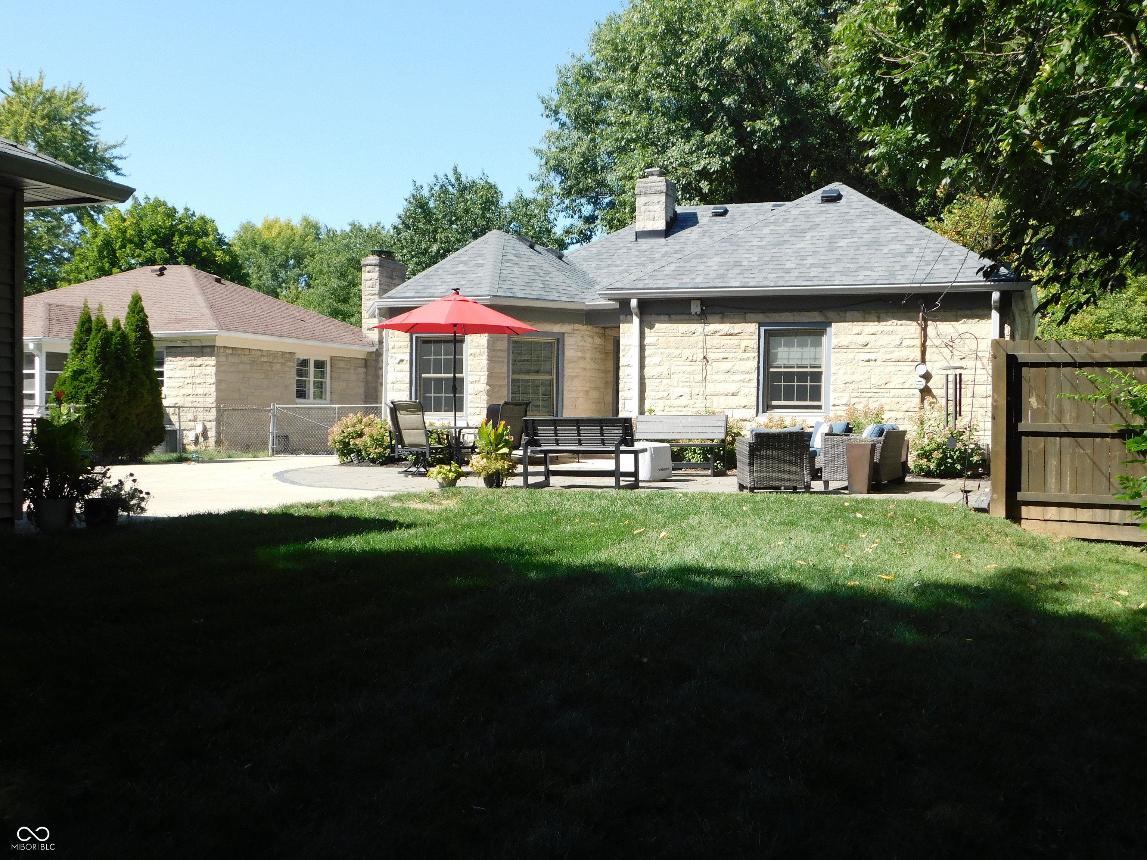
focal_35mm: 36
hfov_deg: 51.4
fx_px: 1193
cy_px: 430
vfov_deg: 39.7
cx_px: 574
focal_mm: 6.3
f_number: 3.5
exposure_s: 1/500
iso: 125
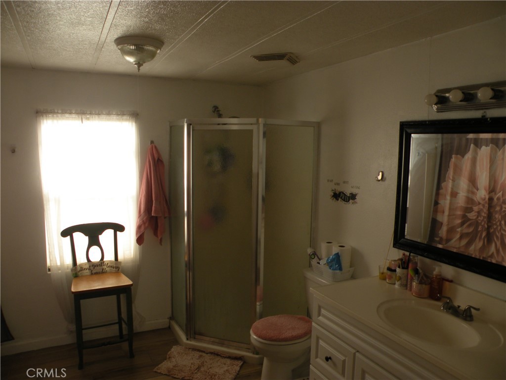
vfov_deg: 51.4
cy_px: 190
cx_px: 253
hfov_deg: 65.3
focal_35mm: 27
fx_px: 395
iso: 64
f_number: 3.2
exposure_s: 1/57.3
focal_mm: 4.7
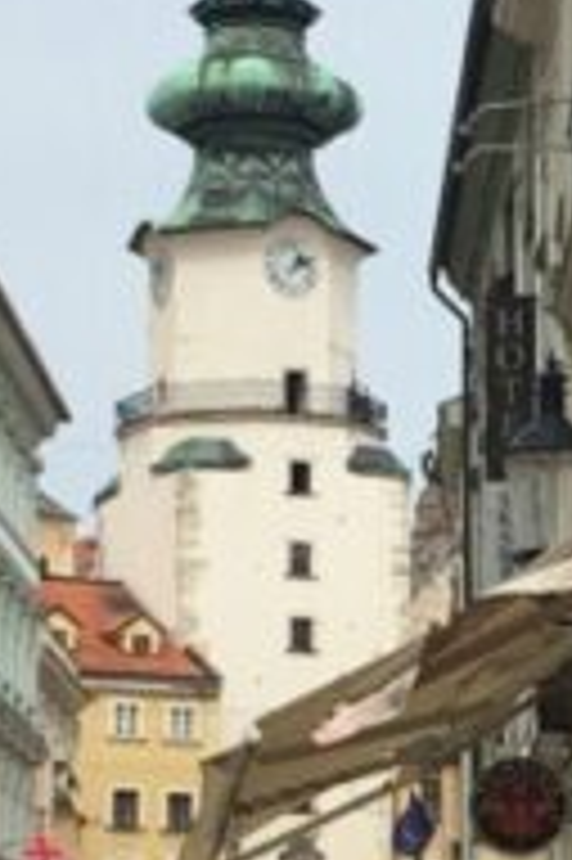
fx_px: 3868
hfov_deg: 8.4
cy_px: 761
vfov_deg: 12.6
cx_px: 622
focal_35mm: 162
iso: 25
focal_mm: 4.15
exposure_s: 1/1832
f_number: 2.2
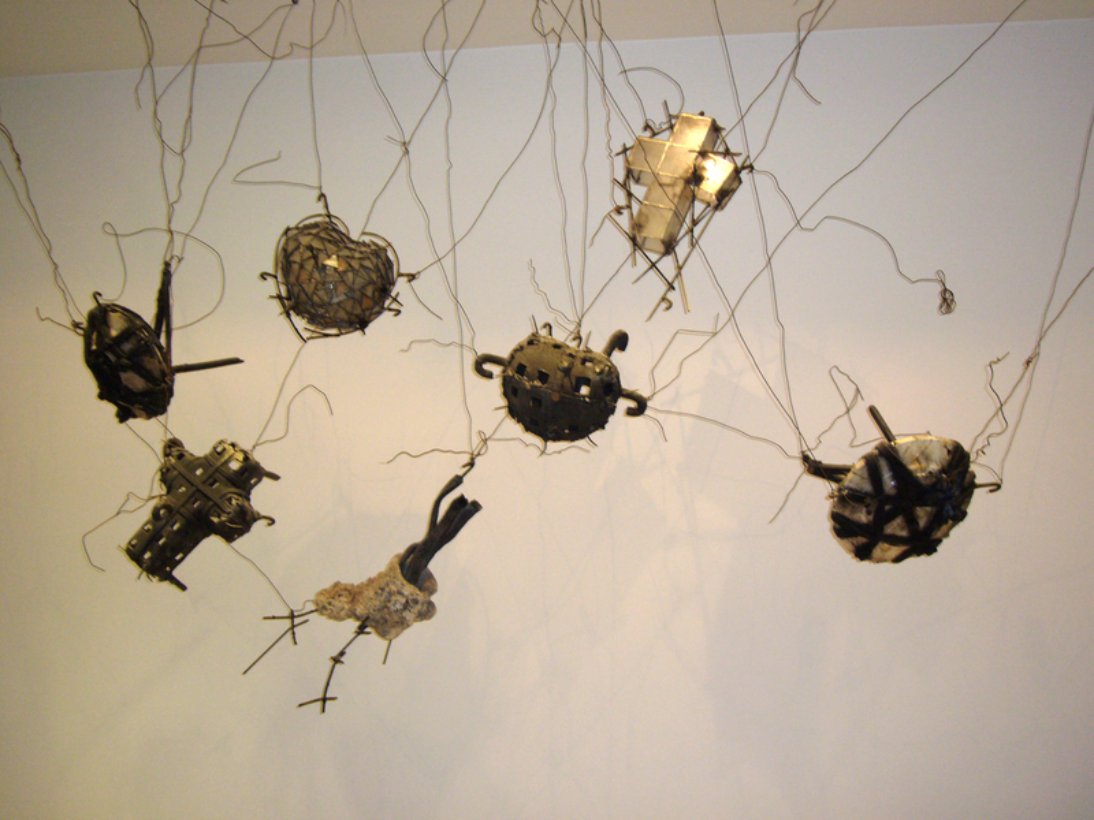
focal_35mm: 37
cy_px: 410
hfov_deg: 50.1
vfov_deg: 38.7
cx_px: 547
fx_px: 1169
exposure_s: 1/30
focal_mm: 6.1
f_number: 3.1
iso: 100
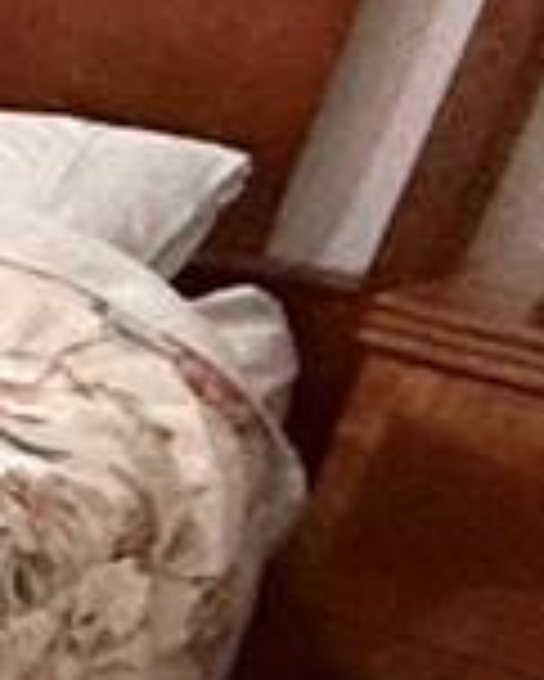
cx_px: -2302
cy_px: 851
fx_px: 2915
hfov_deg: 6.0
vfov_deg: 12.9
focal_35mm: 145
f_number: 2.2
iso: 500
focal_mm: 2.22
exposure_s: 1/60
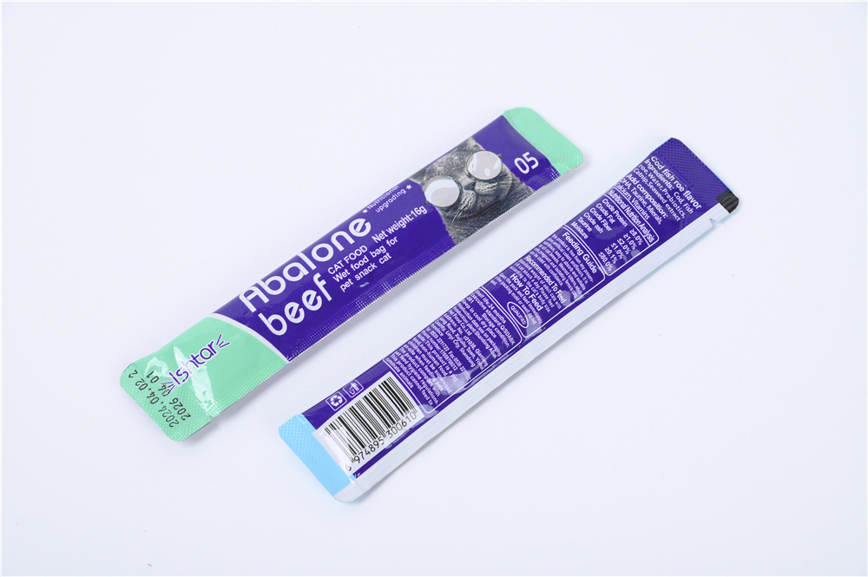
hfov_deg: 19.5
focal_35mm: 105
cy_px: 288
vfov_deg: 13.0
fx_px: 2530
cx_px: 434
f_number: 11
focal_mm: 105
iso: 125
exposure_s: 1/125
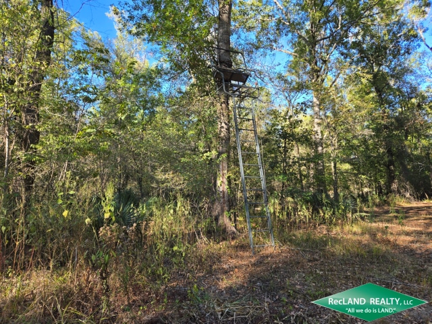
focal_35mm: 23
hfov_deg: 73.9
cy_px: 162
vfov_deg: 58.9
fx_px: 287
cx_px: 216
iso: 25
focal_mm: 5.4
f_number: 1.8
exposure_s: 1/258
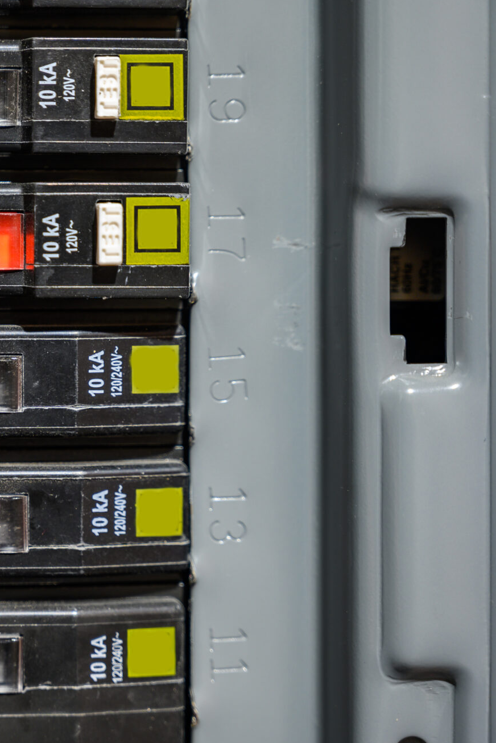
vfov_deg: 19.1
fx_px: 2211
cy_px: 370
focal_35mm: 107
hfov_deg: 12.6
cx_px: -3
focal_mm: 70
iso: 200
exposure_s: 1.3
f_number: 4
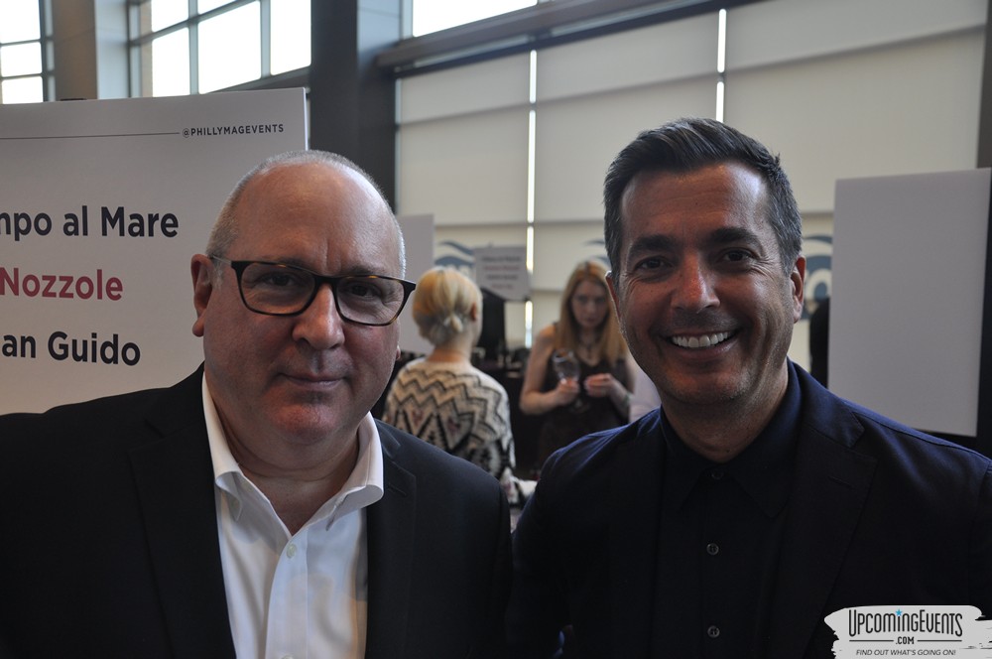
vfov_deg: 34.1
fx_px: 1073
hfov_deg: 49.6
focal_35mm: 39
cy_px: 330
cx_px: 496
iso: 400
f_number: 5
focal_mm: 26
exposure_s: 1/60
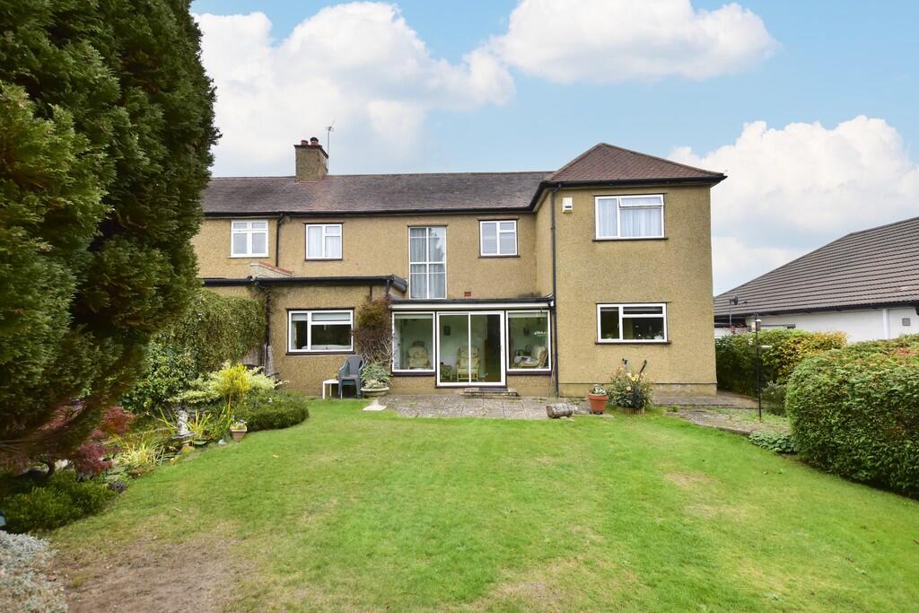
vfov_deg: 77.3
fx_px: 383
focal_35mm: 15
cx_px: 460
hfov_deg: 100.4
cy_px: 306
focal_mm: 10
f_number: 8
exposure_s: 1/320
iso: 640
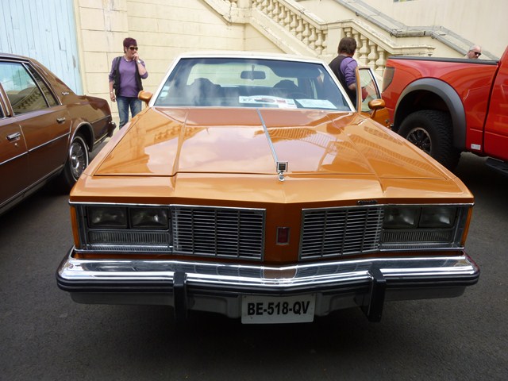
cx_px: 254
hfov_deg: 69.4
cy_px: 190
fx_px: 367
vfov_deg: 54.9
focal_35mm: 25
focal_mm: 4.5
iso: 80
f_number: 3.3
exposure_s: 1/250
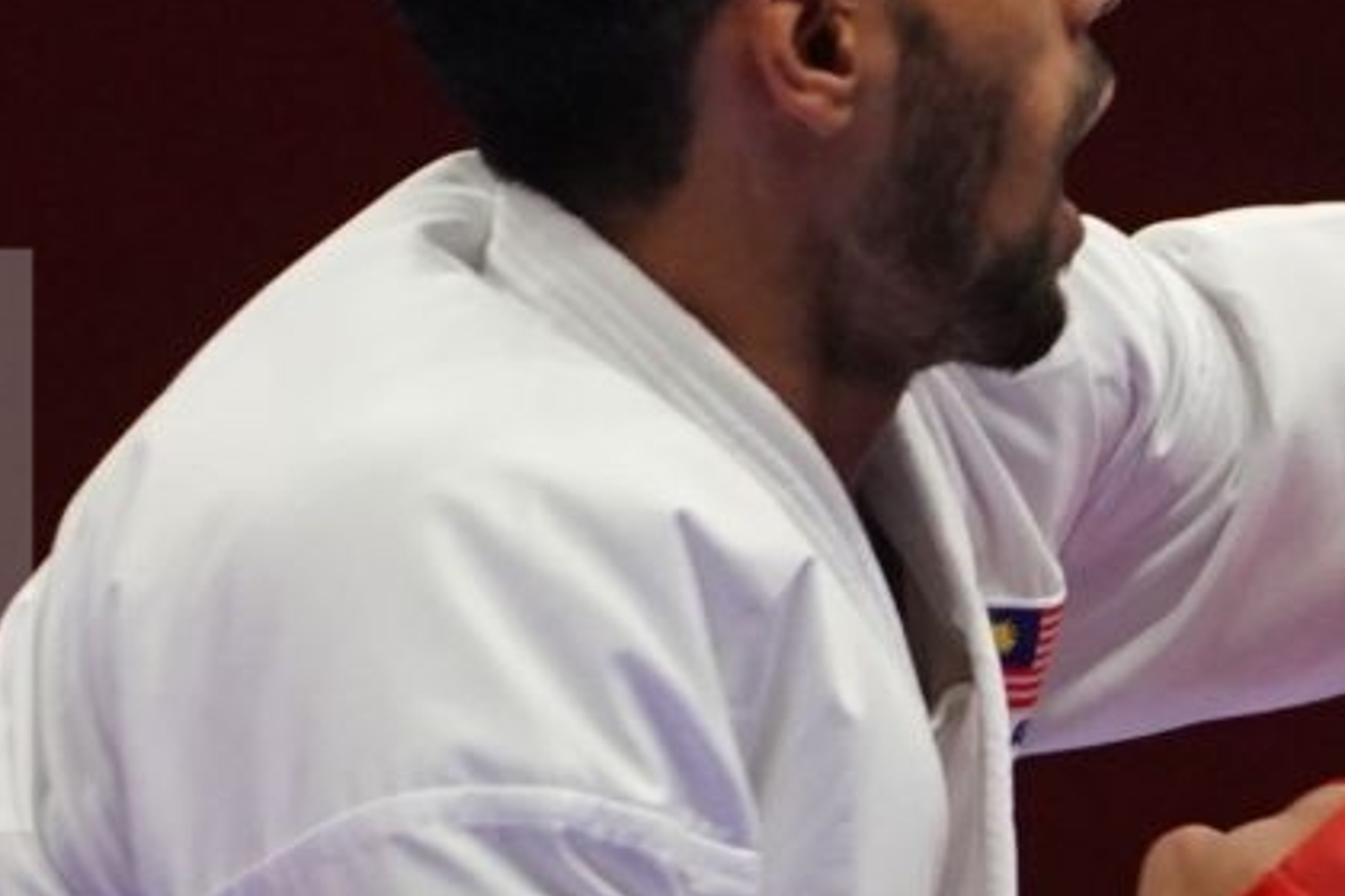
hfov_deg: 1.3
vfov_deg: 0.9
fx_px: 57345
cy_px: 541
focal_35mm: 1535
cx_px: 820
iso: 2500
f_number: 4
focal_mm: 239
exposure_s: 1/1000
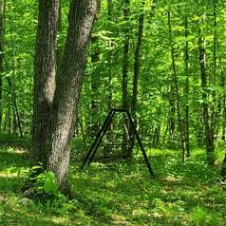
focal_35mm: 99
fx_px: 731
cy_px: 143
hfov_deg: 16.7
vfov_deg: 17.5
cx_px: -61
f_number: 1.8
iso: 40
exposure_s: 1/205
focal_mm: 5.4
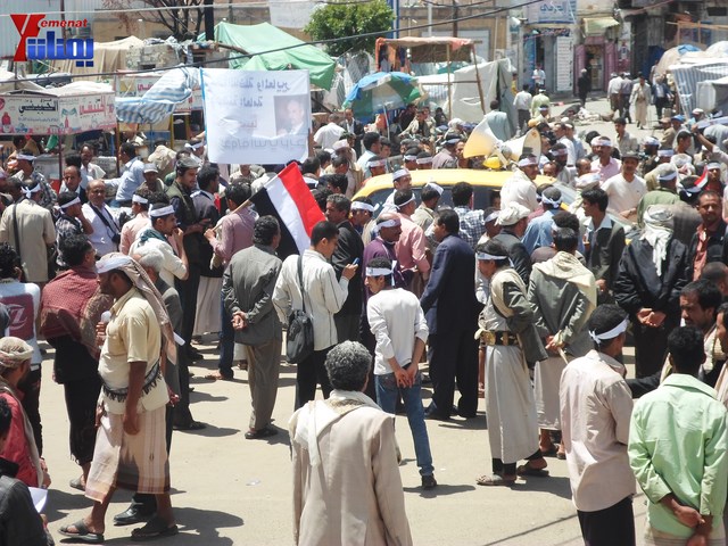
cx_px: 364
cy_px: 273
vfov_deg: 18.2
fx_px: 1703
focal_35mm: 81
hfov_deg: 24.1
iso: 80
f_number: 4.7
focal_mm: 14.6
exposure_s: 1/350
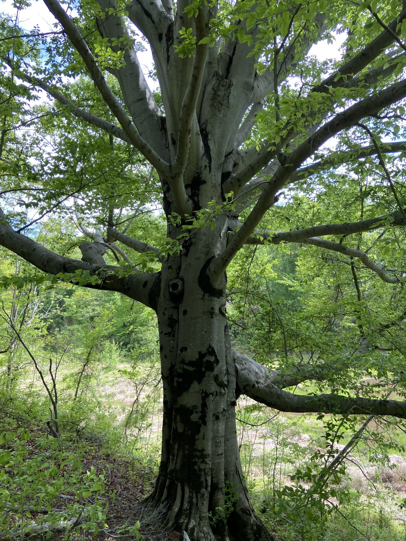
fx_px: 407
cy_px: 270
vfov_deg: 67.3
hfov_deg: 53.1
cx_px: 203
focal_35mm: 26
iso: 32
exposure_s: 1/260
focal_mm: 4.25
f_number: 1.8
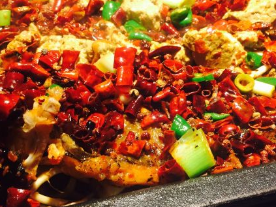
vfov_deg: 30.2
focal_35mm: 48
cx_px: 131
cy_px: 100
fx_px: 383
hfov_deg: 39.7
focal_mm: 4.15
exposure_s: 1/33
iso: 64
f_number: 2.2
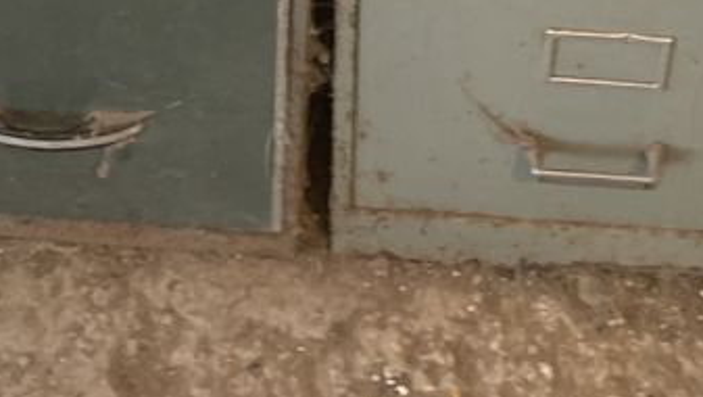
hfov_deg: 25.3
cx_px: 409
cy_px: -416
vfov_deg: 12.5
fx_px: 1567
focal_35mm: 84
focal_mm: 4.25
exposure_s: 1/33
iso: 400
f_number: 1.8
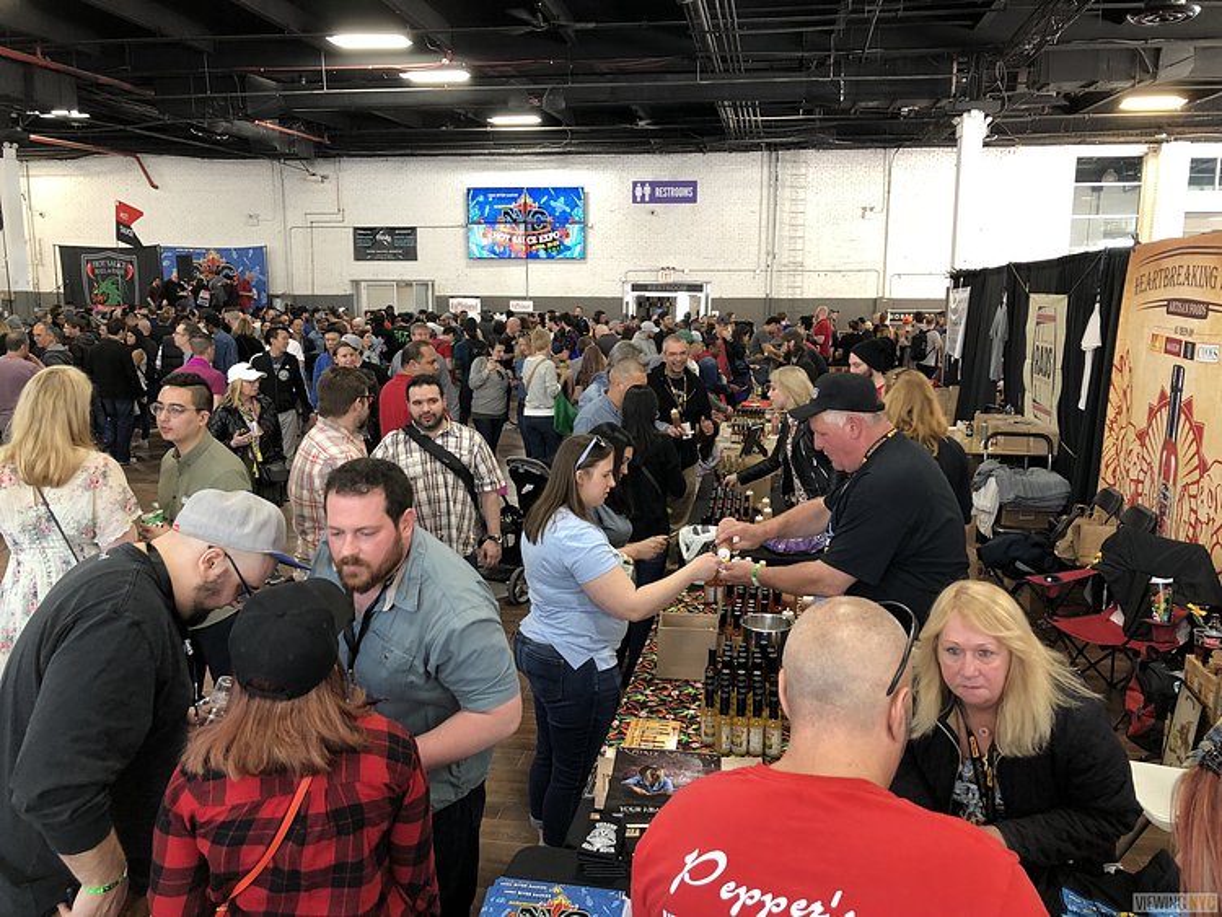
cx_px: 611
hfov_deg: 63.4
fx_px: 989
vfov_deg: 49.8
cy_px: 458
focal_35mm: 28
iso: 40
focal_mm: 4
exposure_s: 1/20
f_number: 1.8
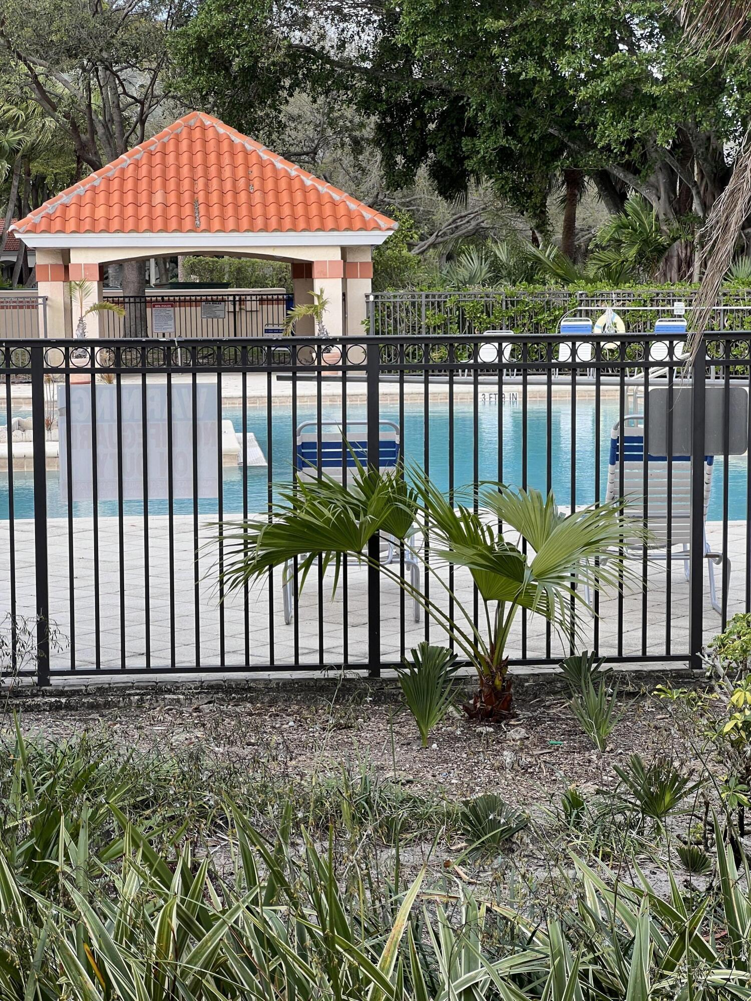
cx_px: 376
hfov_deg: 19.1
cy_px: 500
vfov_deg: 25.3
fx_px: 2227
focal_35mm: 77
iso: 32
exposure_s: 1/165
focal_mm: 9
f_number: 2.8
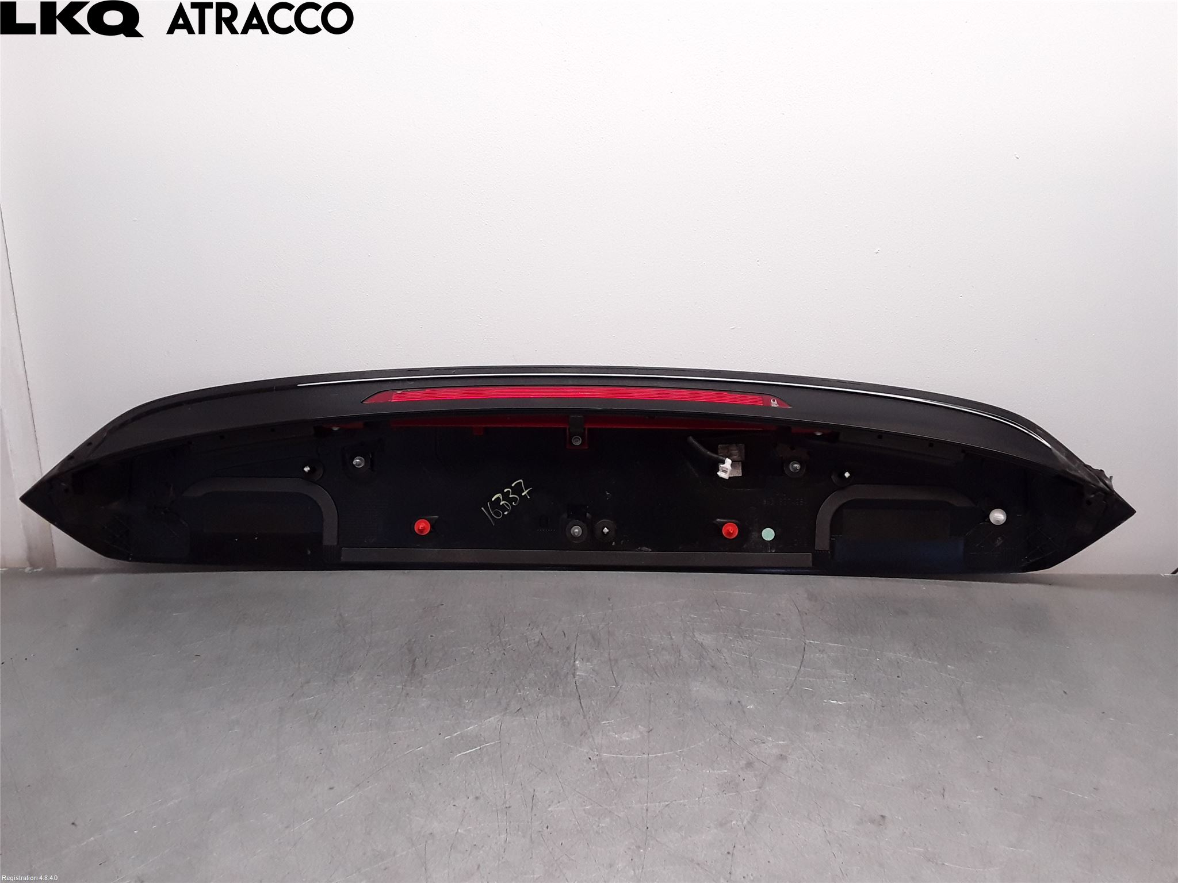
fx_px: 953
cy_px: 442
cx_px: 589
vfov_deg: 49.7
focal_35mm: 28
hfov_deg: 63.4
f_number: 1.9
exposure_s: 1/145
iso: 100
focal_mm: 2.91
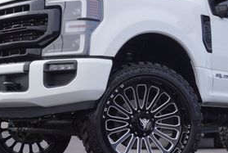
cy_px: 33
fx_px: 502
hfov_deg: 25.4
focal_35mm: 79
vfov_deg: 17.2
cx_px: 162
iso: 100
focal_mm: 23
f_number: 6.3
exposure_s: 1/160
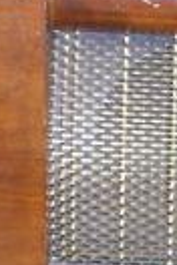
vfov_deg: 16.3
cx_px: 209
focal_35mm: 124
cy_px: 243
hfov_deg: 10.9
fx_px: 914
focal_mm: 6
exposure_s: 1/60
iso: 140
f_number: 2.8
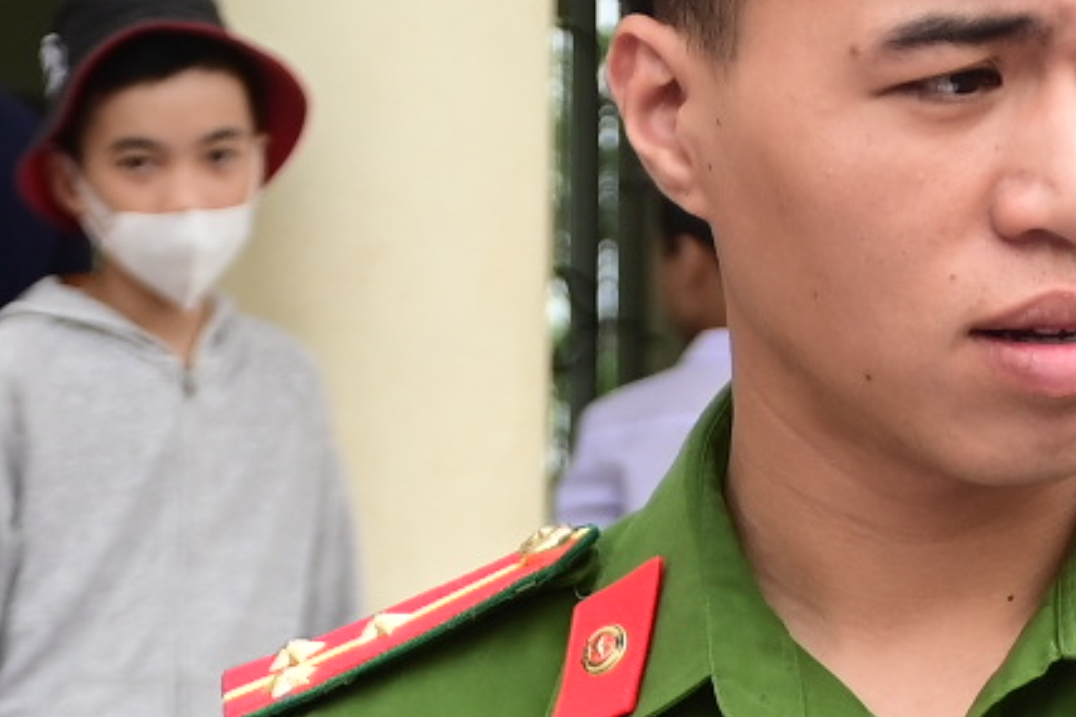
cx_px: 714
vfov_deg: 4.7
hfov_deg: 7.1
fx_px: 8664
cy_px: 1233
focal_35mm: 290
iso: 250
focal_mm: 42
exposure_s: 1/200
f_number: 4.8
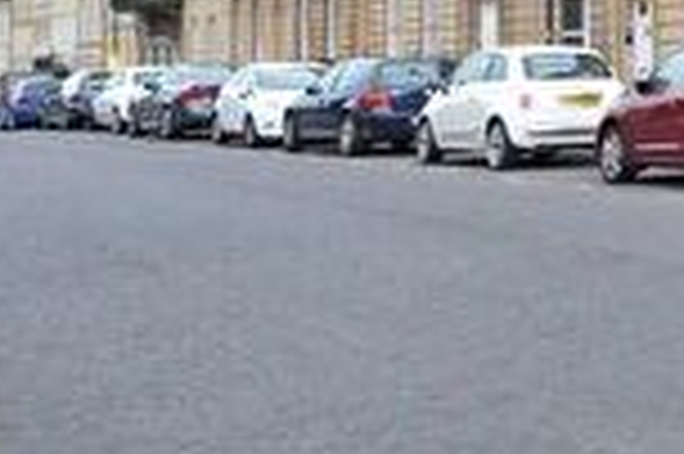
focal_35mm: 69
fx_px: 1310
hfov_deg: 21.3
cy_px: -65
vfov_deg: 18.8
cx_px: 1179
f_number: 10
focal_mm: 10
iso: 1000
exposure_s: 1/200
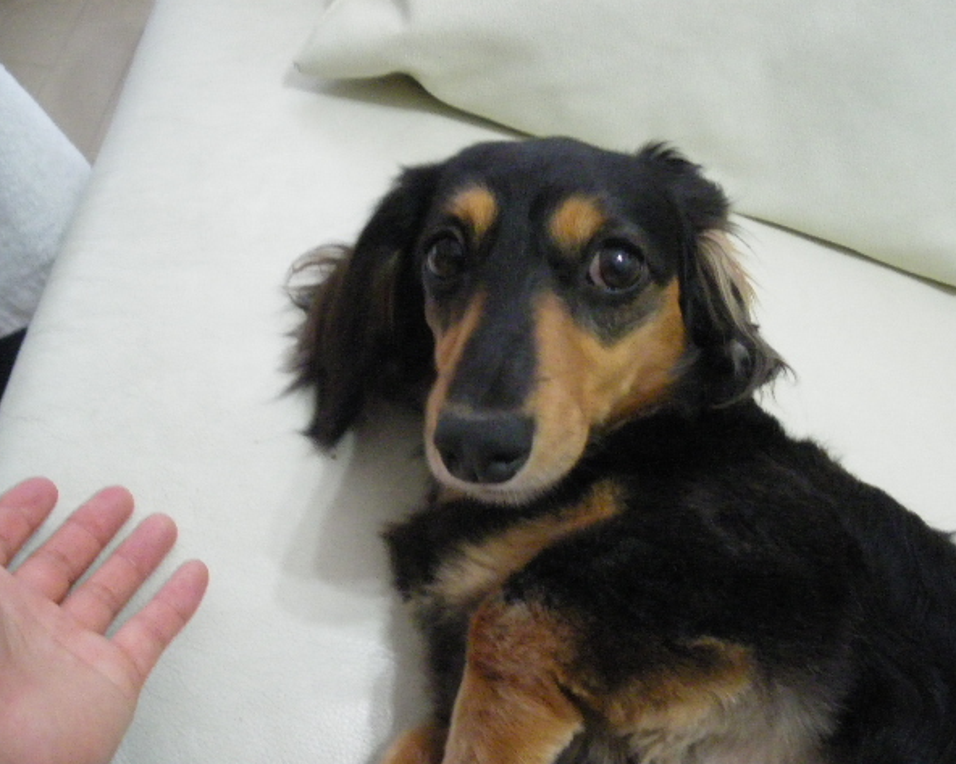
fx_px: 1075
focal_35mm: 38
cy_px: 380
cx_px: 493
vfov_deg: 39.1
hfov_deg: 48.0
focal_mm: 6.3
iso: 800
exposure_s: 1/30
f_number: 3.5
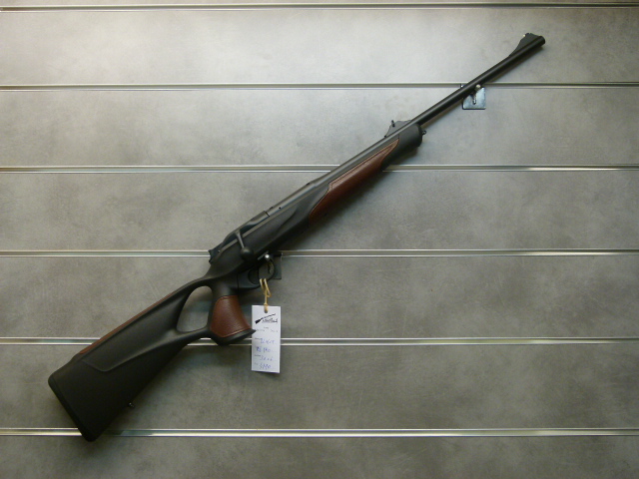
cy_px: 240
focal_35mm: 33
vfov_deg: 42.9
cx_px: 320
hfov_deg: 55.4
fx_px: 609
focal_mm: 5.9
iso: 160
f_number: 3
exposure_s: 1/60
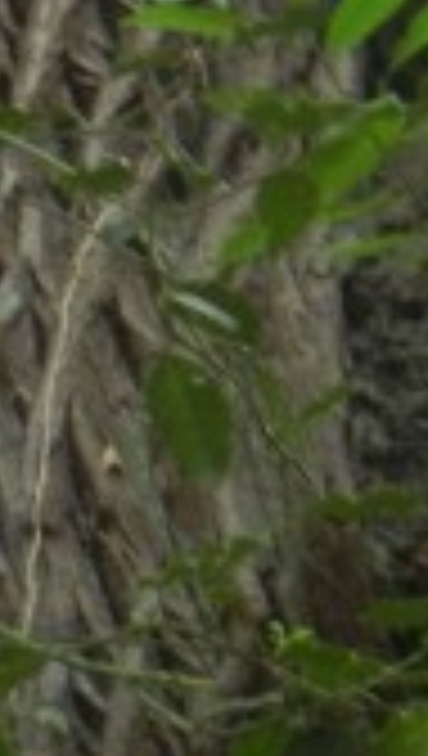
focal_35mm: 338
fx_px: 6792
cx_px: 212
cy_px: 243
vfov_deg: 6.4
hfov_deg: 3.6
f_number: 4.1
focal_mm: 12.2
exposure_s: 1/14.8
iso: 400
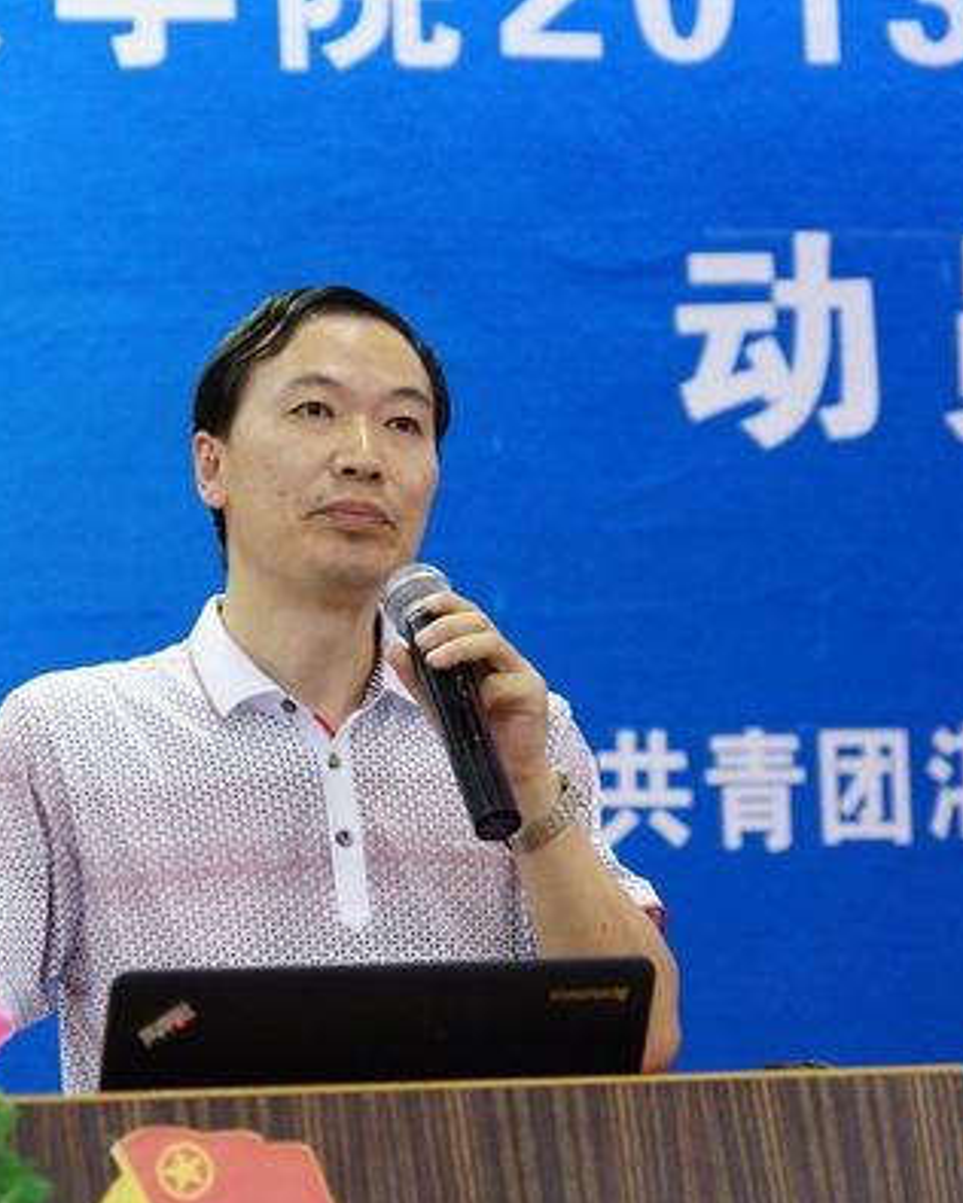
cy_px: 606
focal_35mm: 107
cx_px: 338
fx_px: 3812
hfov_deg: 14.4
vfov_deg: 17.9
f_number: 3.2
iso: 1600
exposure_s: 1/80
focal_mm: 50
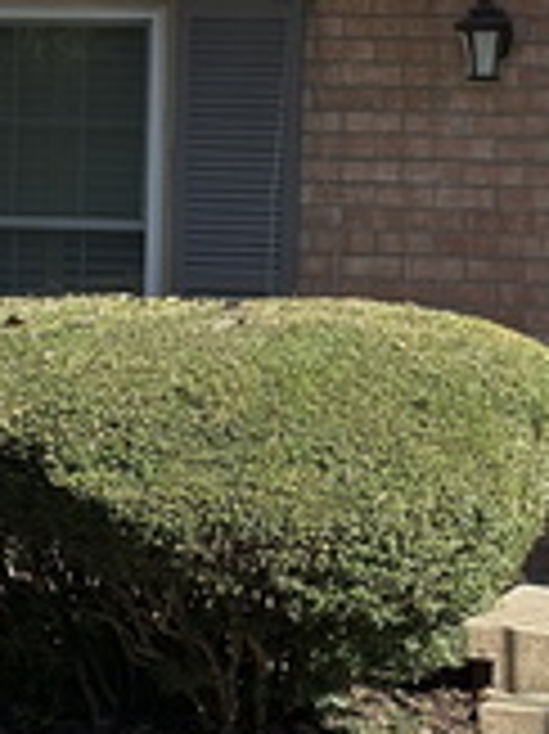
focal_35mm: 157
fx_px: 3324
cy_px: 2
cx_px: 234
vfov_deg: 12.4
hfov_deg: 9.4
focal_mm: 6.86
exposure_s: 1/2304
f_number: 1.78
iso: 80
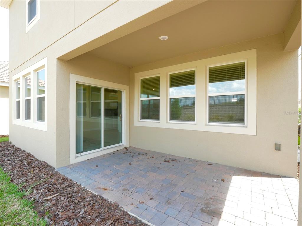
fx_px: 140
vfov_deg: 78.1
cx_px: 151
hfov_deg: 94.5
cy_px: 113
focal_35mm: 16
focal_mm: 8
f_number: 9
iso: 400
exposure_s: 1/100
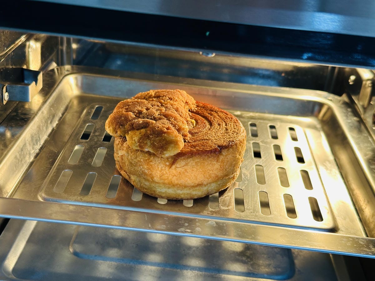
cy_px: 140
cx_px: 188
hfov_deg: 39.7
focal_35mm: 48
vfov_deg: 30.3
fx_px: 520
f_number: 1.78
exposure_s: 1/60
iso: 125
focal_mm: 6.86
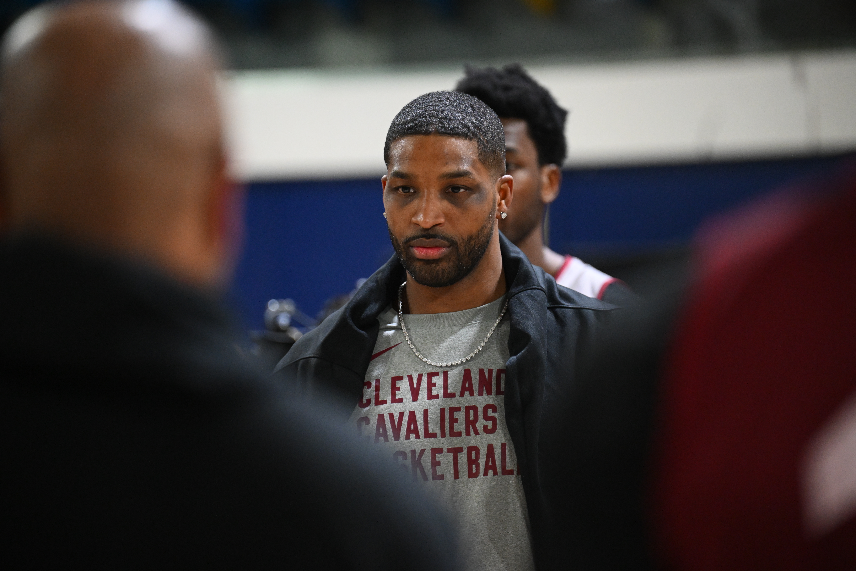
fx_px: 4993
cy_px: 289
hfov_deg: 9.8
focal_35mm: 210
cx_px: 422
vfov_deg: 6.5
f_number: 2.8
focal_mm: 200
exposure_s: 1/800
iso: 5000
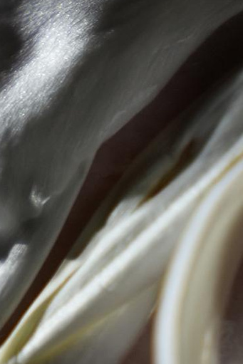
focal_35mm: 429
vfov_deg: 4.7
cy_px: -350
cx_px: 343
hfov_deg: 3.2
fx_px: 4338
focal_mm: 57.1
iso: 400
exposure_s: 1/125
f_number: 2.8
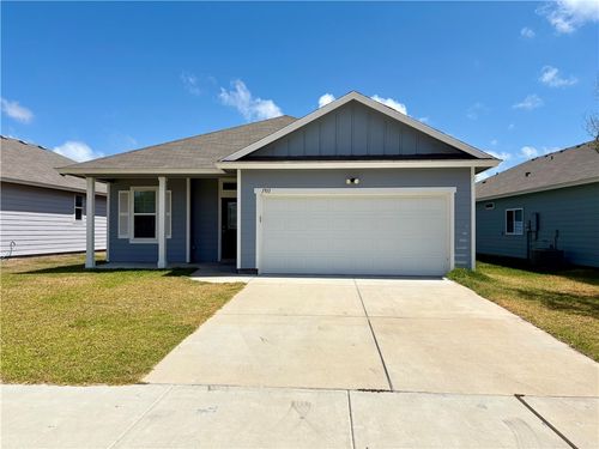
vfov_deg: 53.1
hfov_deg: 67.3
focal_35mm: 26
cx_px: 300
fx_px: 450
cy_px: 224
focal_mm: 5.96
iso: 50
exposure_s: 1/6329
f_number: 1.6
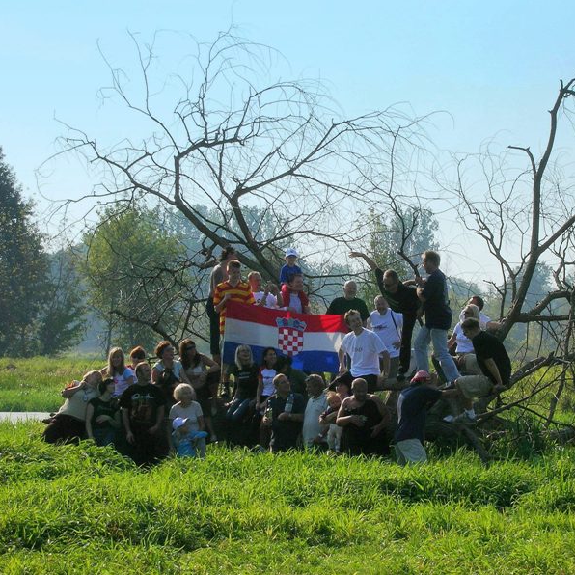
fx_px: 2274
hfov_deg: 14.4
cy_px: 288
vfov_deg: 14.4
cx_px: 365
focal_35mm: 121
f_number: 8.2
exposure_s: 1/200
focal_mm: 17.1
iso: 50
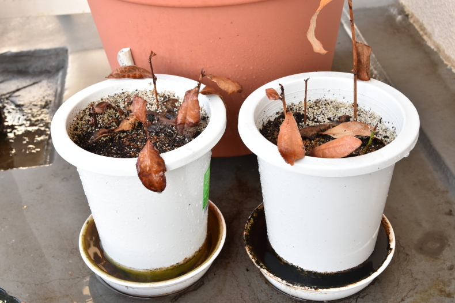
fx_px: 682
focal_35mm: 54
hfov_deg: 36.9
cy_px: 152
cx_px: 228
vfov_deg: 25.0
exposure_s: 1/80
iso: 400
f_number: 8
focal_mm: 36
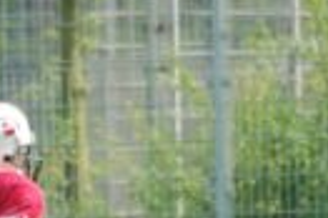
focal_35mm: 1246
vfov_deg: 1.1
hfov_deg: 1.7
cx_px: -19
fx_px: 11338
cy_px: 276
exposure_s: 1/640
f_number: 5.3
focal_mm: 240
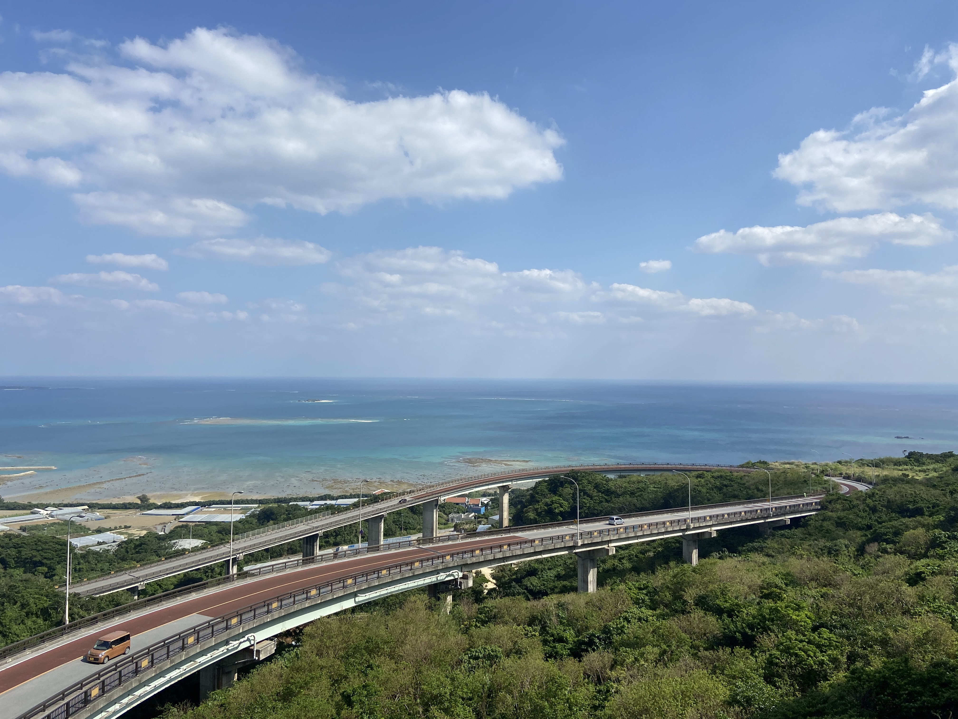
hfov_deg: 67.3
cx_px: 479
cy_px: 360
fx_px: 720
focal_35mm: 26
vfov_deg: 53.1
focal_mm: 4.25
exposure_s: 1/4464
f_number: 1.8
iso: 32
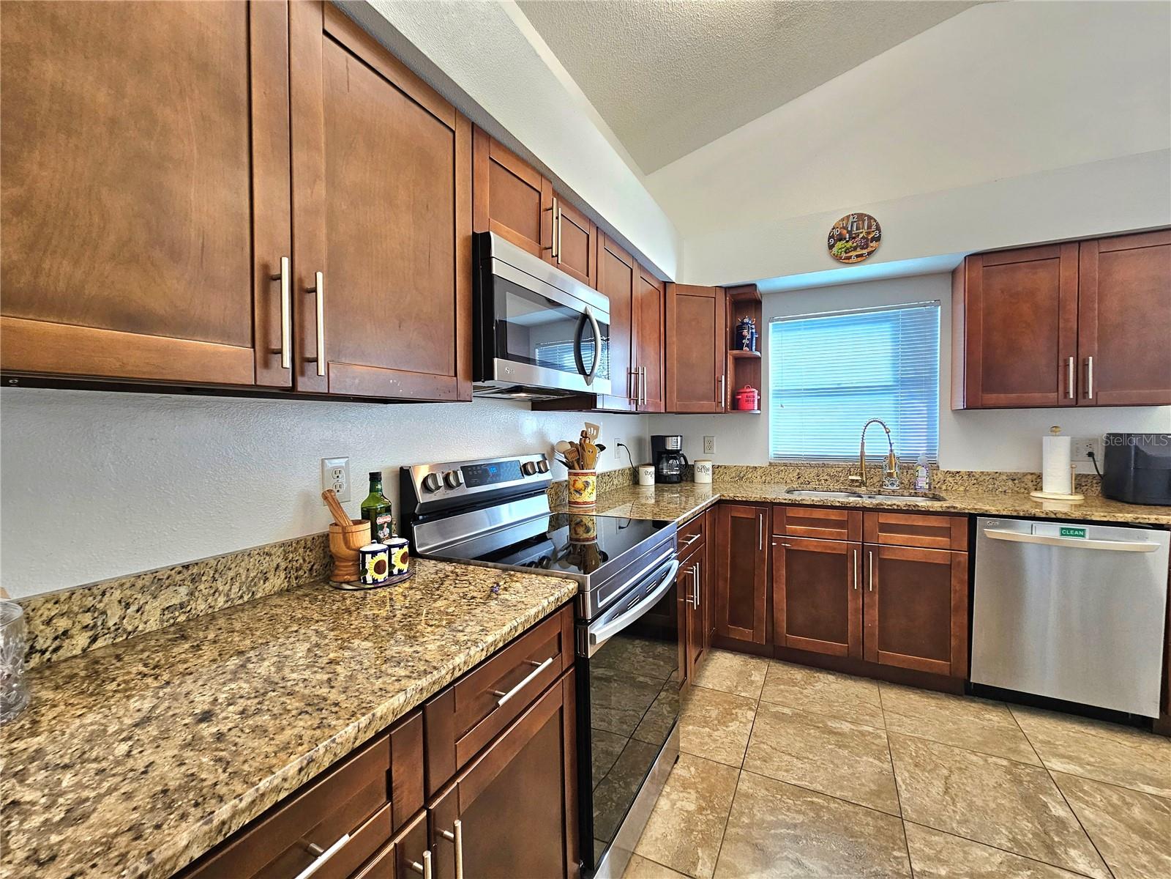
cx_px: 586
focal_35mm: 13
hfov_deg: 106.2
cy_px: 440
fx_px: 440
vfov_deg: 89.9
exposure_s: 1/60.2
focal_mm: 2.2
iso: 125
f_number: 2.2
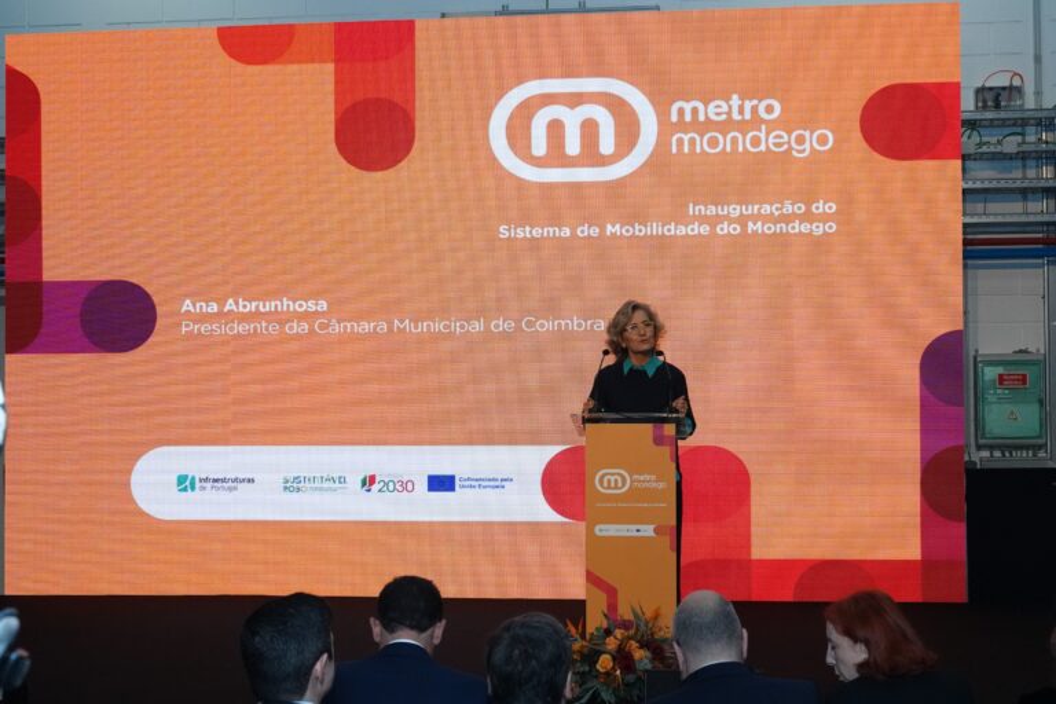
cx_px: 528
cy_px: 352
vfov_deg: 24.2
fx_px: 1643
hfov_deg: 35.6
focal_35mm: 56
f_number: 4.5
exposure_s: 1/1000
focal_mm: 20.49
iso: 1600
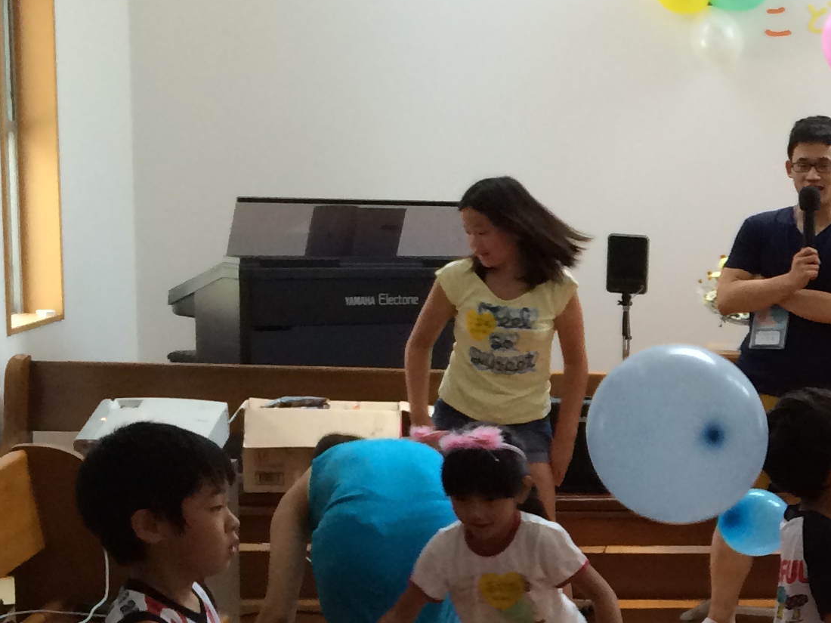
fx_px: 2137
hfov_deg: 19.9
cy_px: 472
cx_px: 1123
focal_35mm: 89
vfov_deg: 16.5
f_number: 2.2
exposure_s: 1/30
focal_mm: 4.12
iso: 40
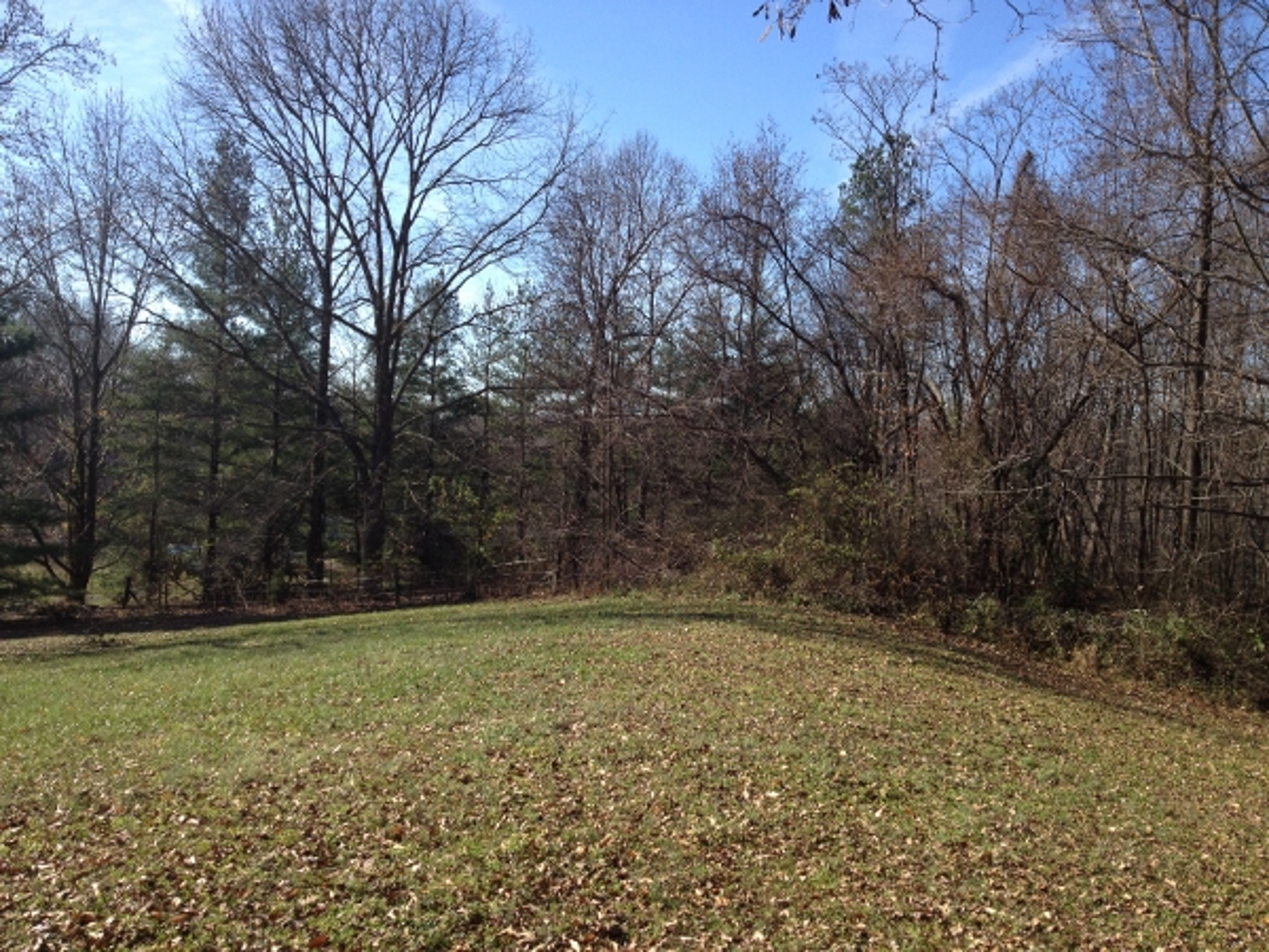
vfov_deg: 40.7
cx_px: 634
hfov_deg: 52.6
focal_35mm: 35
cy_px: 476
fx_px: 1283
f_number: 2.4
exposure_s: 1/935
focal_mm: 4.28
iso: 64
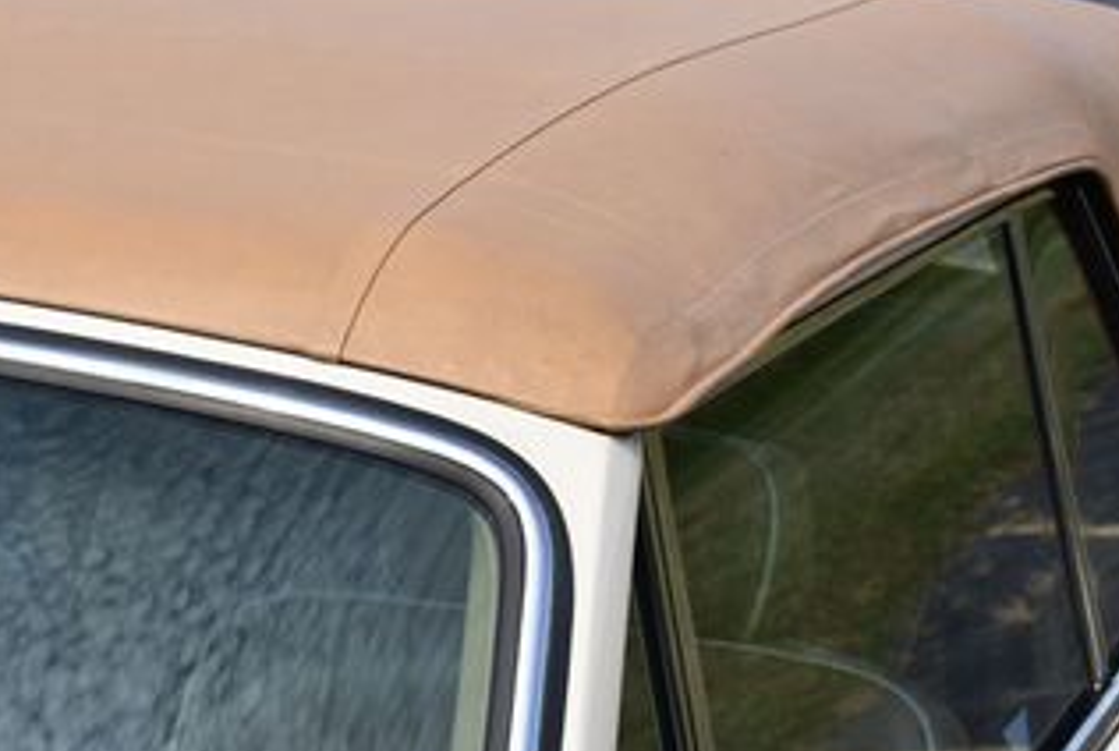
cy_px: 432
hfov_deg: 21.6
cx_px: 11
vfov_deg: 15.1
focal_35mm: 91
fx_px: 2834
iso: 200
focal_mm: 30
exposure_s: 1/500
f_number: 8
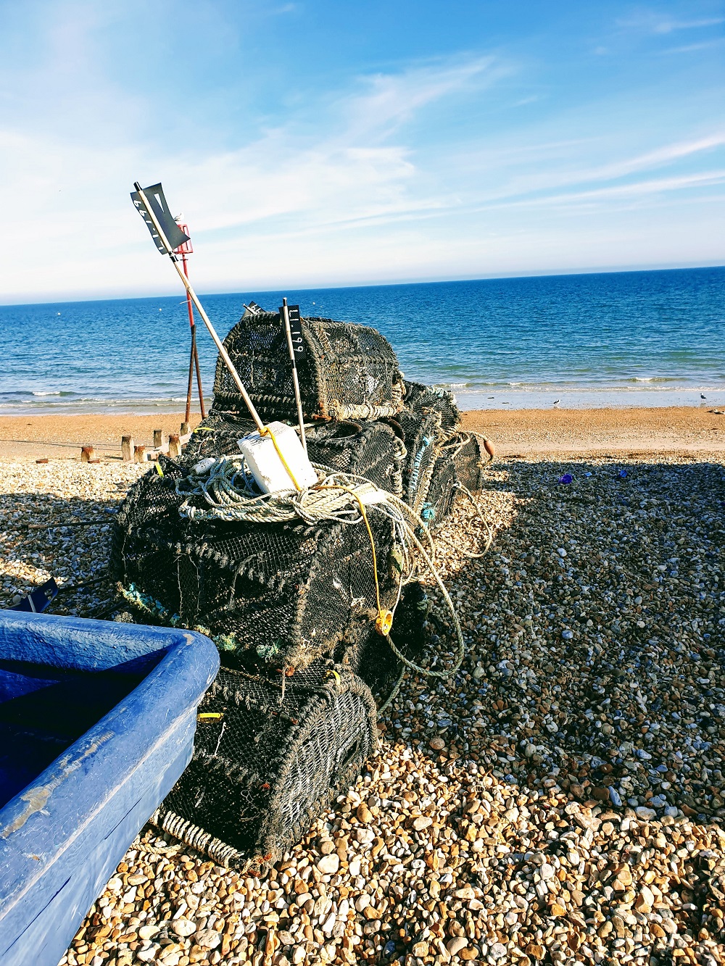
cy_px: 483
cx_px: 362
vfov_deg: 67.3
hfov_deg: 53.1
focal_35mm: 26
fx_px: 726
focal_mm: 4.3
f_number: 2.4
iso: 50
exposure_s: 1/986
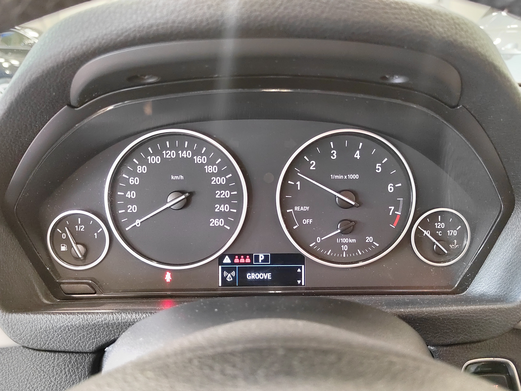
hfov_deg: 65.3
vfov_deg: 51.4
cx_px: 260
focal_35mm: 27
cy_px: 196
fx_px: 406
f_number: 1.9
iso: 4240
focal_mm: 5.52
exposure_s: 1/25
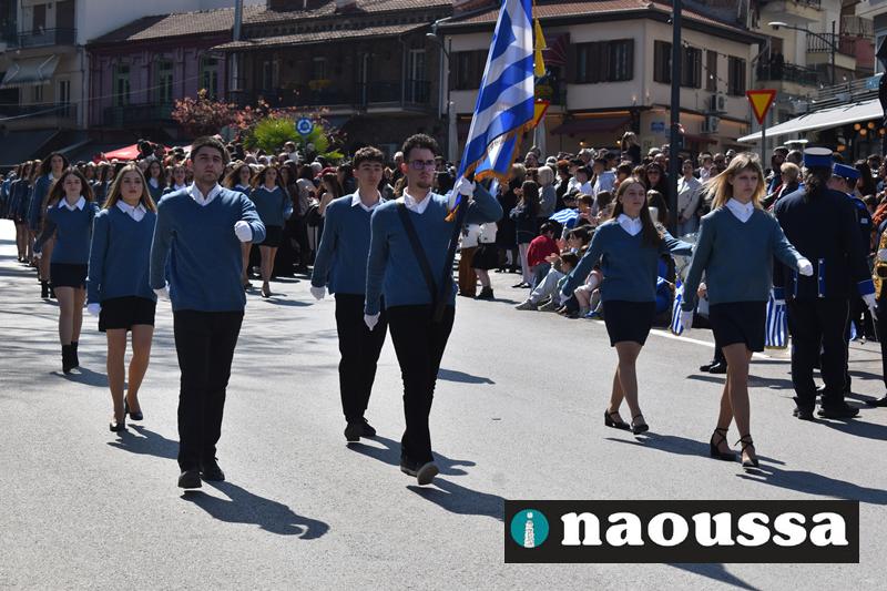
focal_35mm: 82
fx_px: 2032
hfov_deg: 24.6
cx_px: 444
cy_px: 296
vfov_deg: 16.5
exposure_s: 1/250
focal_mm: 55
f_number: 8
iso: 100
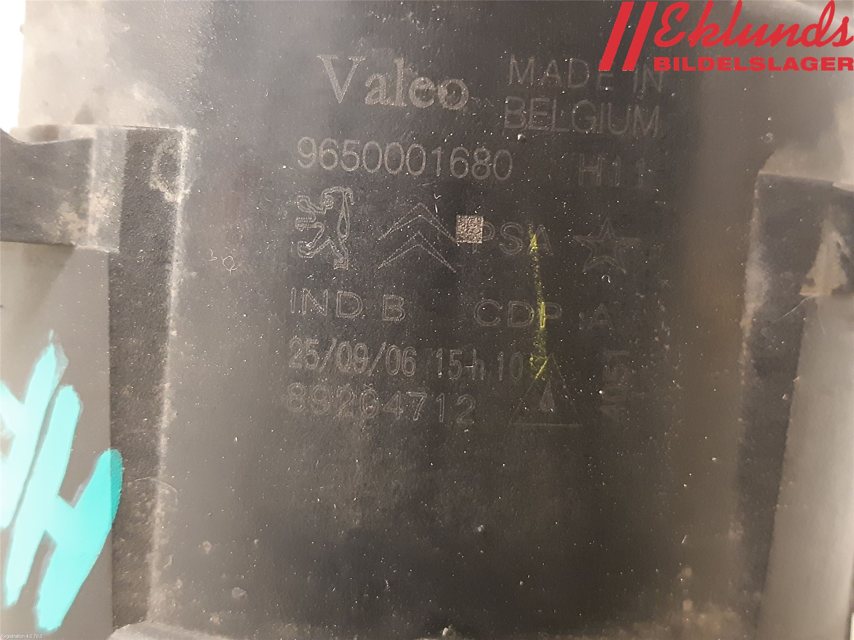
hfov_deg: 67.3
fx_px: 641
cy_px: 320
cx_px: 427
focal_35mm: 26
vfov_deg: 53.1
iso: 640
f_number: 1.7
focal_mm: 3.93
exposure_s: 1/17
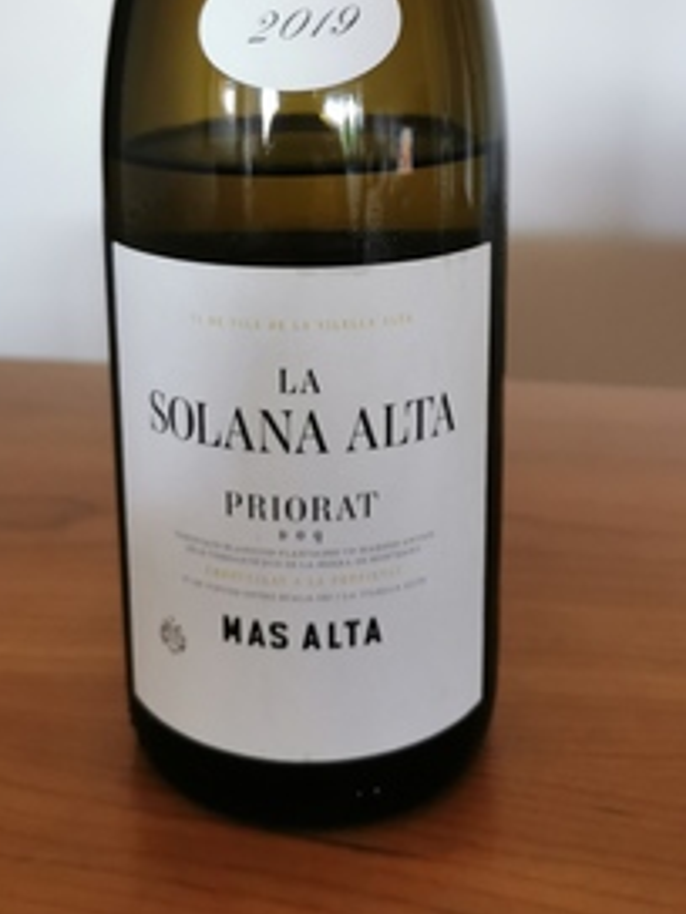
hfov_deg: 33.6
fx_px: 1136
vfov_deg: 42.6
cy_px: 237
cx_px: 331
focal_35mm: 43
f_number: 1.8
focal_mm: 5.58
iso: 320
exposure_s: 1/33.3
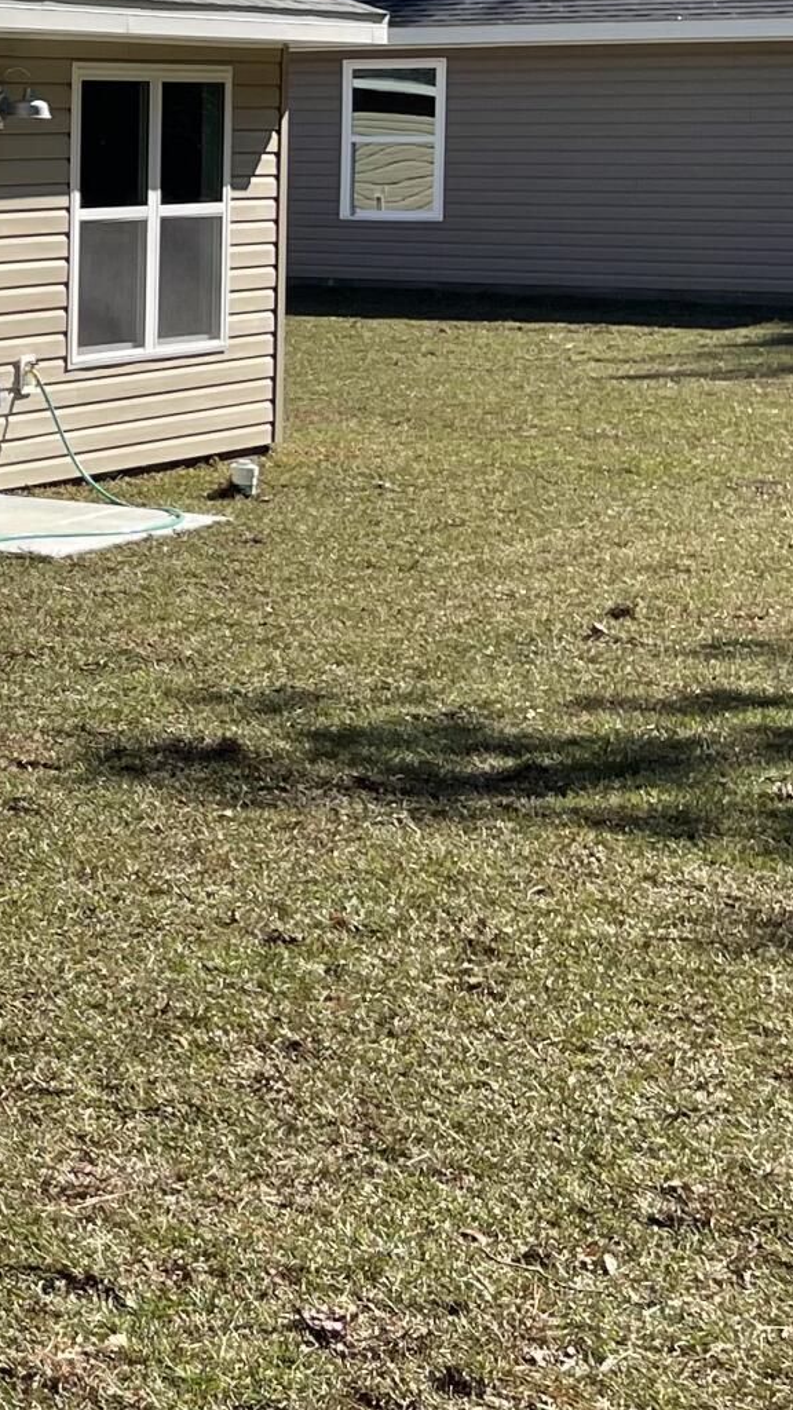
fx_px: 3103
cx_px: -1011
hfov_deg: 12.1
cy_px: 229
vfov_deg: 25.1
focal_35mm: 83
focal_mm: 5.1
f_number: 1.6
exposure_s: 1/2545
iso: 32
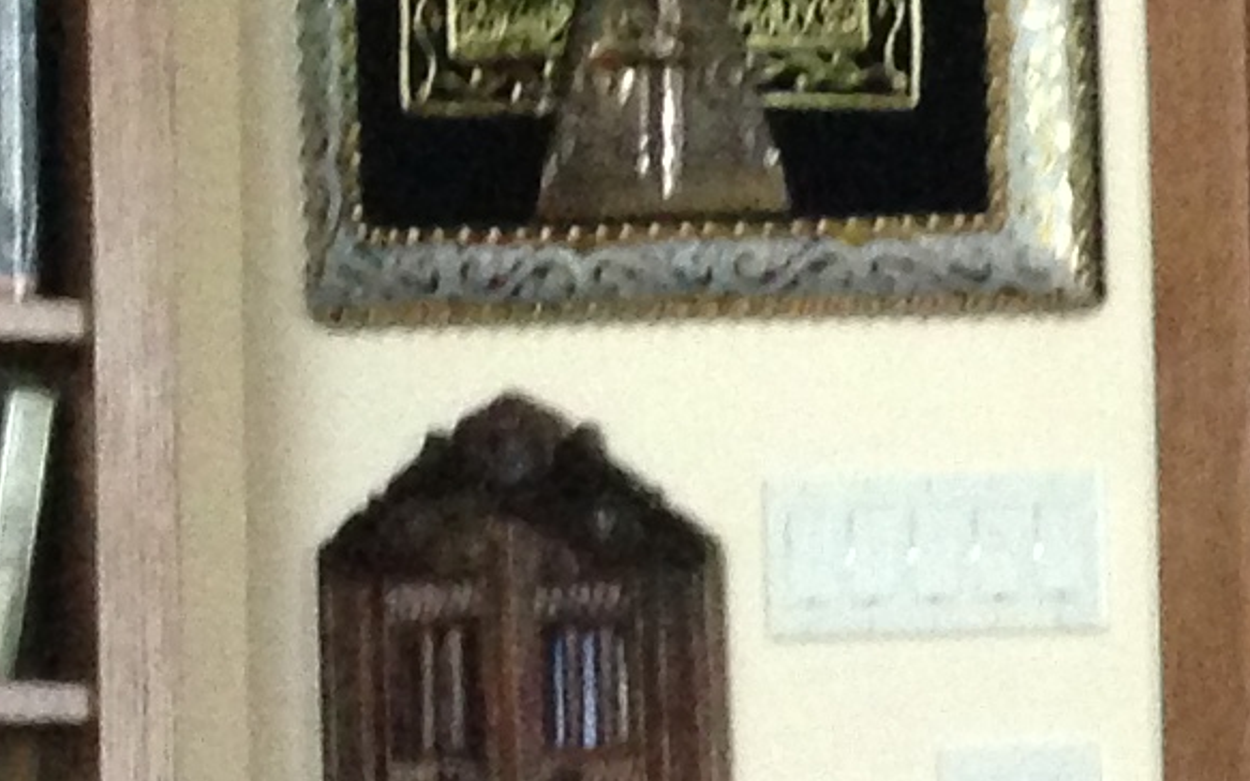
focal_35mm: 196
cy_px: 1296
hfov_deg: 9.3
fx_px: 6675
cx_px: 3244
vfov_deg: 6.6
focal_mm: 4.13
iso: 320
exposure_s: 1/20
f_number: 2.4
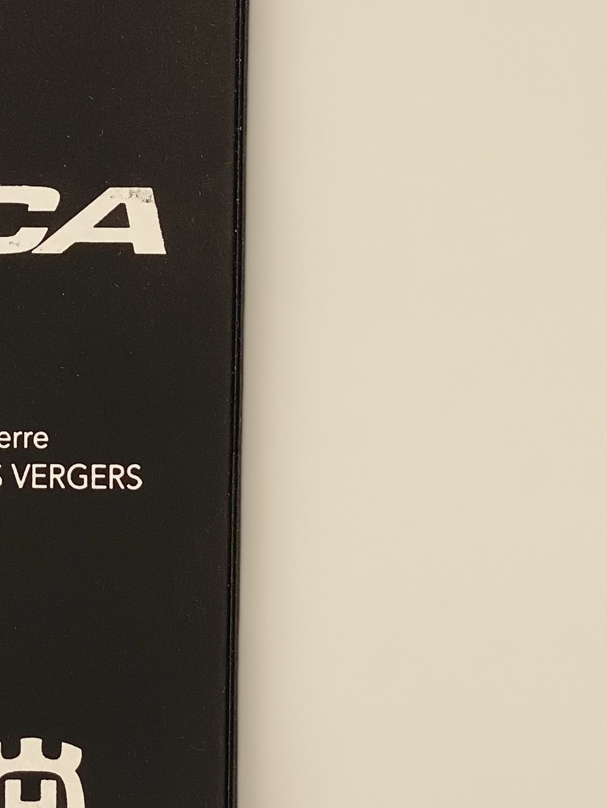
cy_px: 498
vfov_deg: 13.0
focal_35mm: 152
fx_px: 3552
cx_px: -10
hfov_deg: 9.7
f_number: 2
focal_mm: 6
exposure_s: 1/296
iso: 20
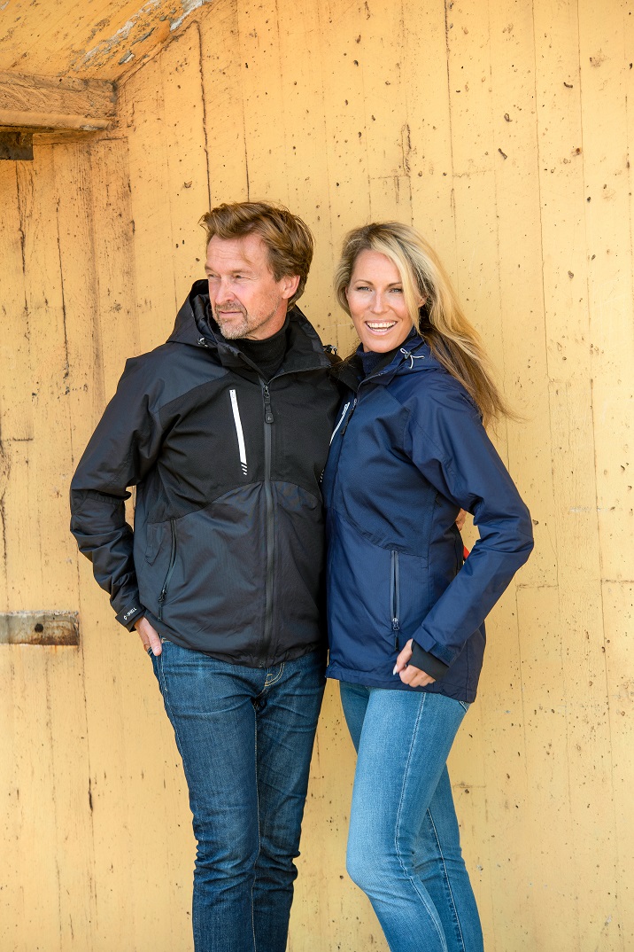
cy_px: 476
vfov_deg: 14.7
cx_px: 317
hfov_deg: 9.8
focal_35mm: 140
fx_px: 3698
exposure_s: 1/250
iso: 160
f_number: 5.6
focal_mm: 140
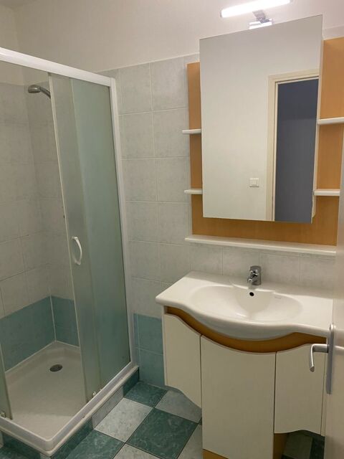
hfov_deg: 53.1
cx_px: 172
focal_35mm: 26
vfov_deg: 67.3
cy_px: 230
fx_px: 345
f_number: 1.8
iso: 200
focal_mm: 4.25
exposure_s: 1/60
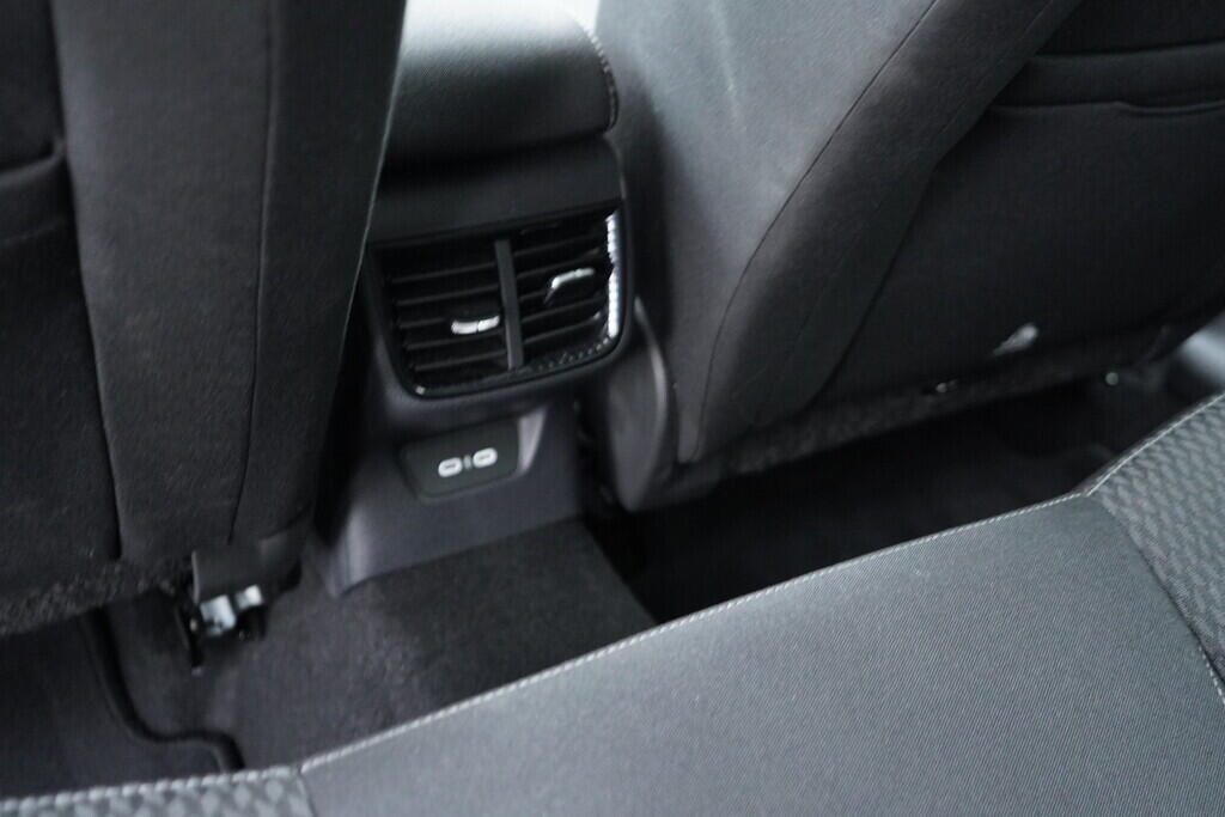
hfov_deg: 53.1
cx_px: 612
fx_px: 1225
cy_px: 408
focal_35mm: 36
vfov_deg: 36.9
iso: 3200
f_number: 2.8
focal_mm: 24
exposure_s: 1/40
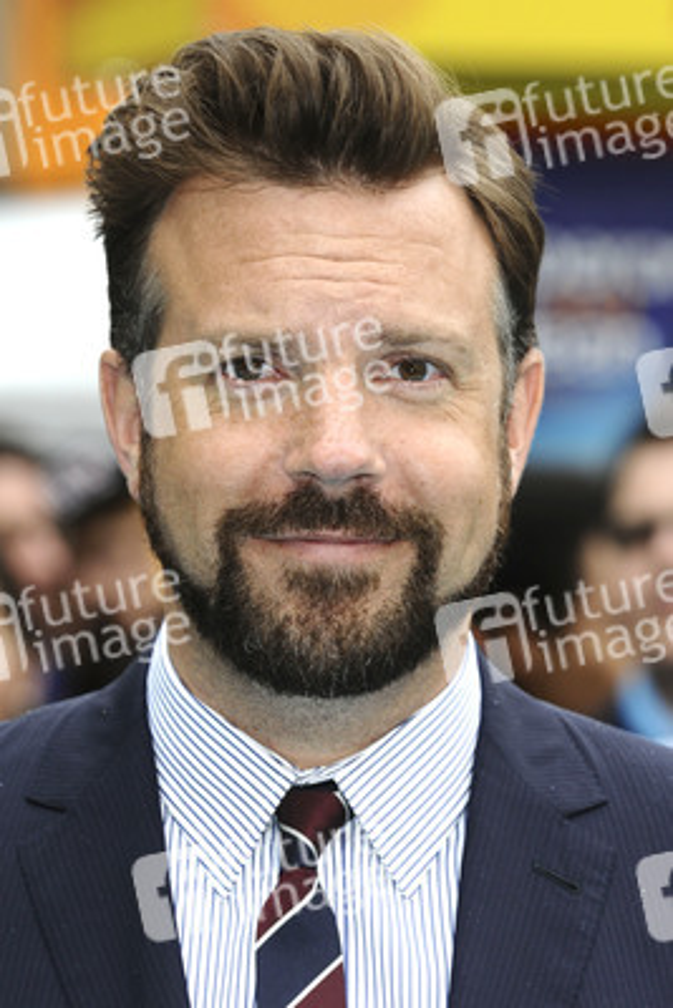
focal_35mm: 232
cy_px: 504
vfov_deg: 8.9
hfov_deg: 5.9
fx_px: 6514
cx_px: 336
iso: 320
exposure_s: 1/200
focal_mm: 155
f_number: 5.6
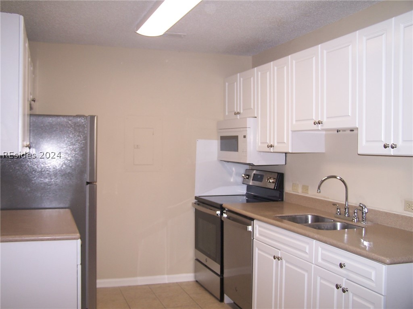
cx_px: 206
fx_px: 453
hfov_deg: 49.0
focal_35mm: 38
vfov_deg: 37.7
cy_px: 154
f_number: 2.8
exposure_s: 1/60
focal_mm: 6.3
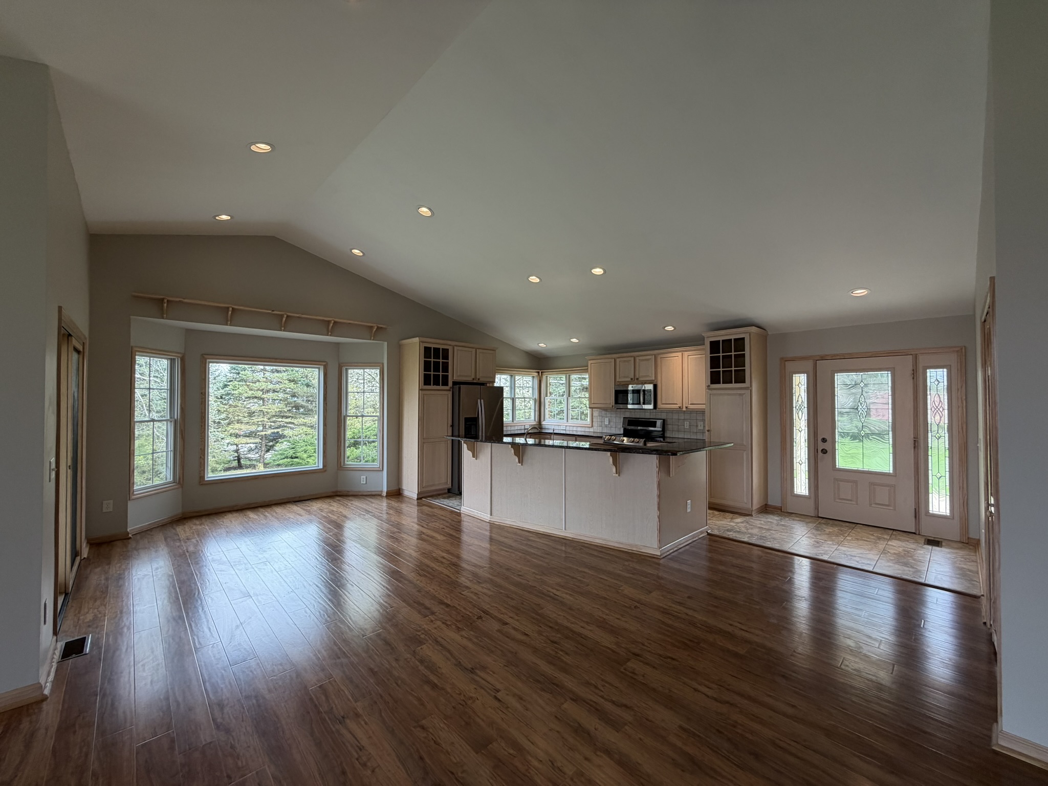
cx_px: 524
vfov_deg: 85.7
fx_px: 424
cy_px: 393
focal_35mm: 14
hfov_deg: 102.1
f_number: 2.2
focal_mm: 2.22
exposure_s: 1/120
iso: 80
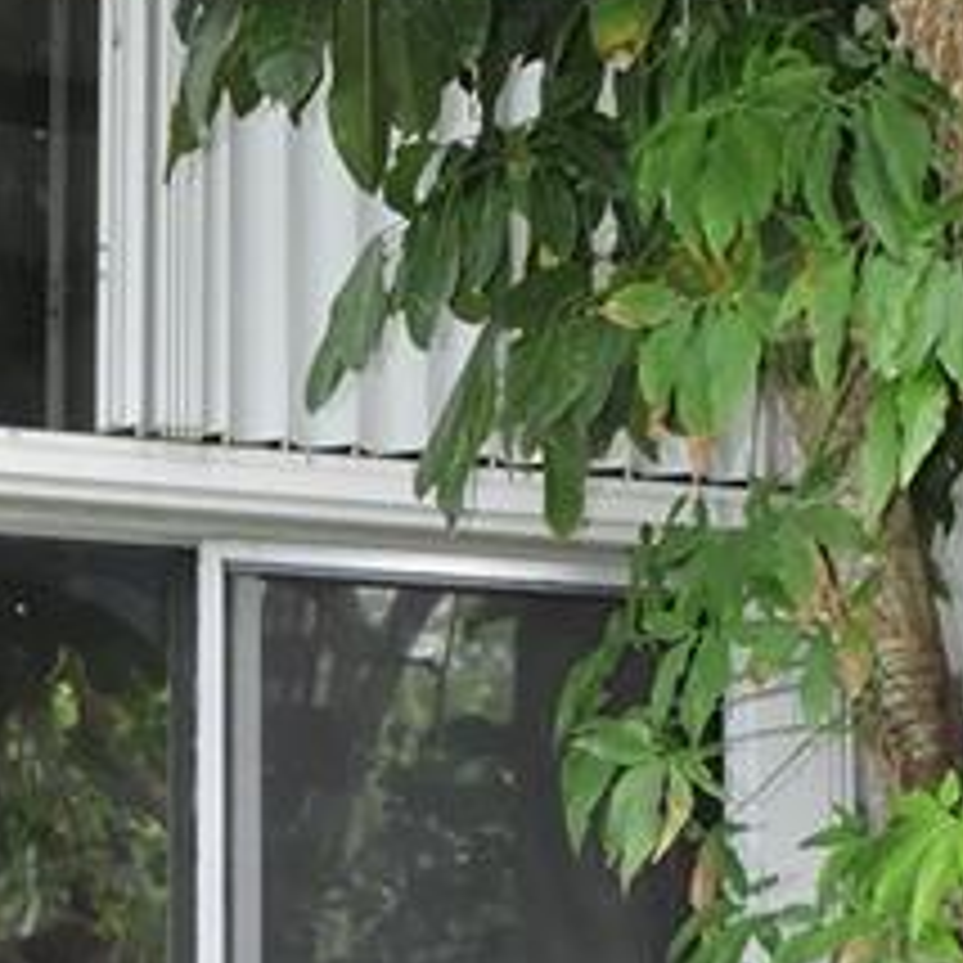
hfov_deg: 12.5
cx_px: 176
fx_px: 4375
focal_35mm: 139
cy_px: 544
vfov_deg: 12.6
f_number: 3.5
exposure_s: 1/80
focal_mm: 5
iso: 180
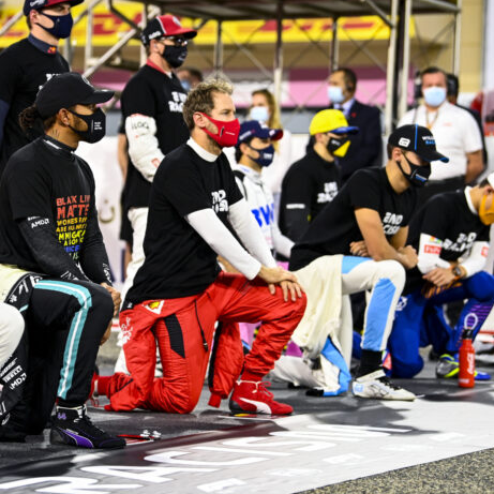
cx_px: 159
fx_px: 2277
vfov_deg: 12.4
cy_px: 246
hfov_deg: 12.4
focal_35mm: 141
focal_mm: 110
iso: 1600
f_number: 3.2
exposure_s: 1/500
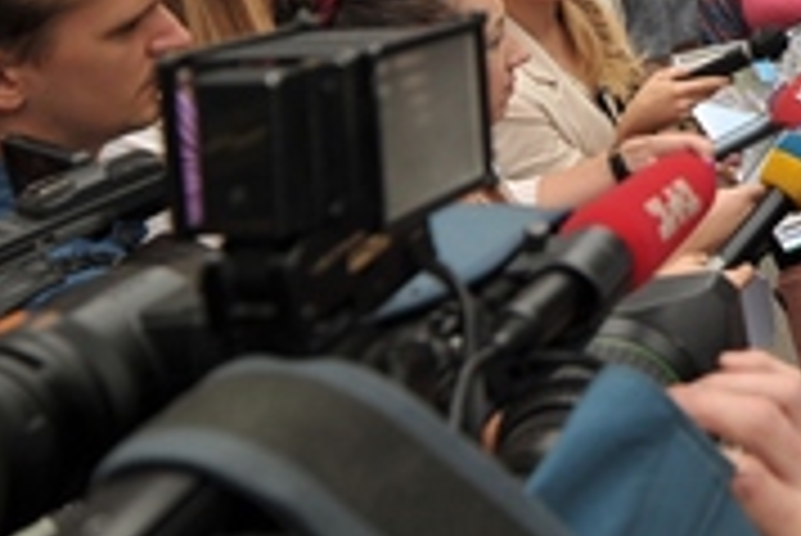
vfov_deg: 23.3
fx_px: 1136
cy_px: -173
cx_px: 1125
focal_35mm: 51
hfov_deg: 28.8
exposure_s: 1/400
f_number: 4
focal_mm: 14
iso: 200
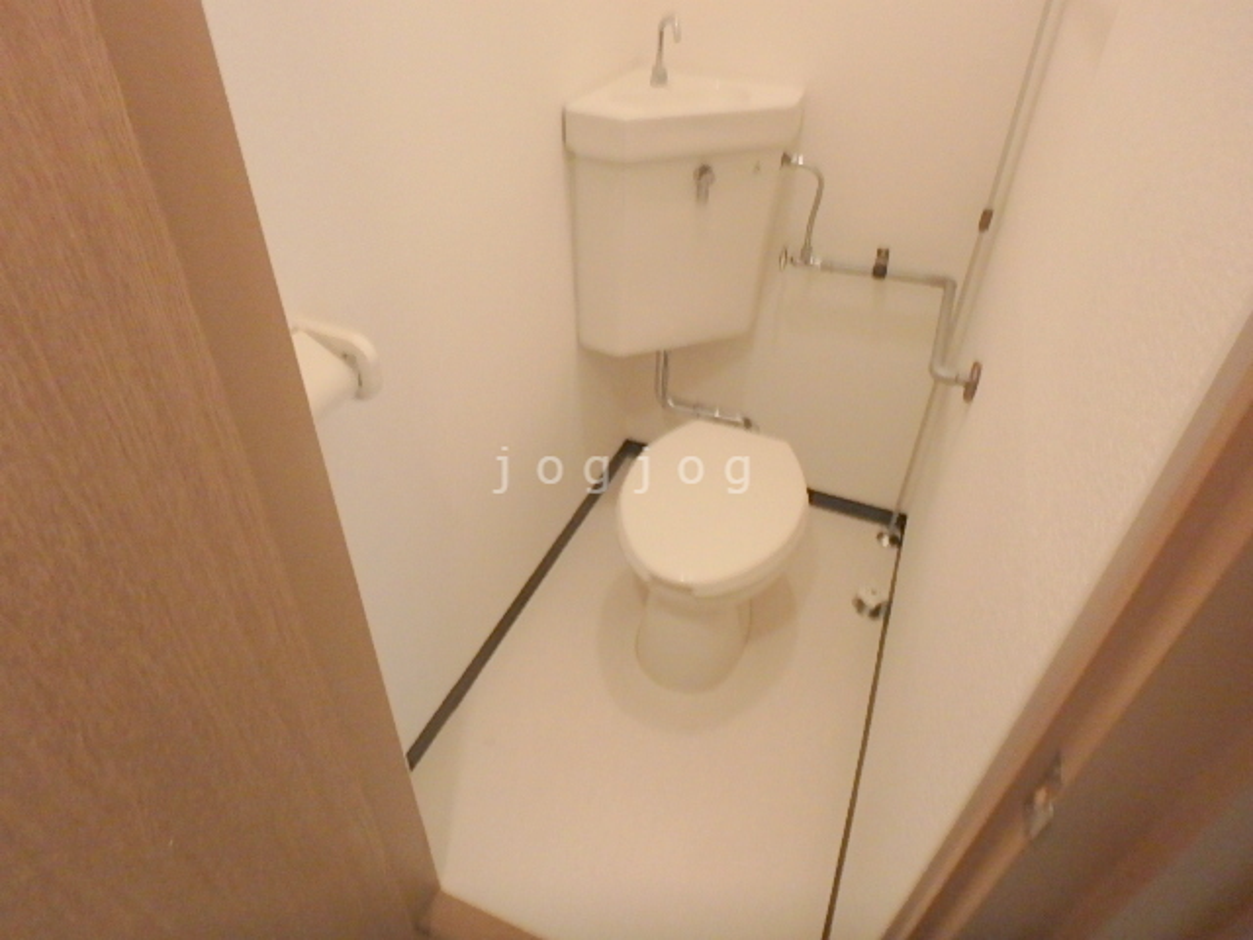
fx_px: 760
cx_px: 626
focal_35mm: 21
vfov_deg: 63.4
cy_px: 470
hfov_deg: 79.0
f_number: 3.5
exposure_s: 1/30
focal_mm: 3.7
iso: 500
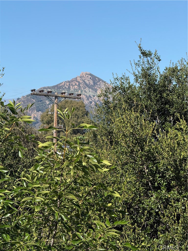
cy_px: 126
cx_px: 94
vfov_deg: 16.4
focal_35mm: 120
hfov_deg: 12.3
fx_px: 869
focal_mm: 15.66
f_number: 2.8
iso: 50
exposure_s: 1/1546
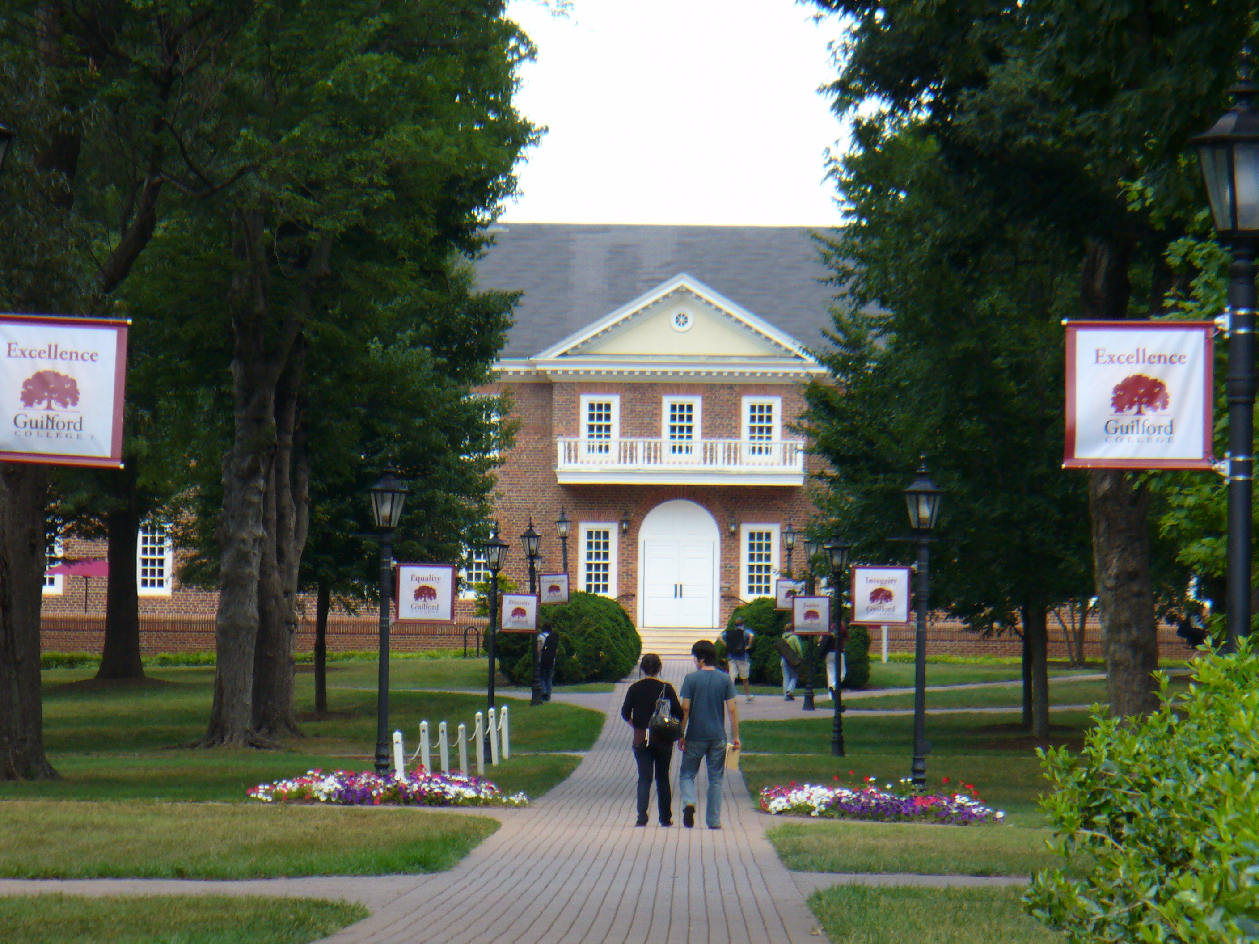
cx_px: 630
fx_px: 8074
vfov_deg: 6.7
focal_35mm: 222
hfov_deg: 8.9
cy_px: 472
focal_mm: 36.6
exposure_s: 1/100
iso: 80
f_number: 4.5
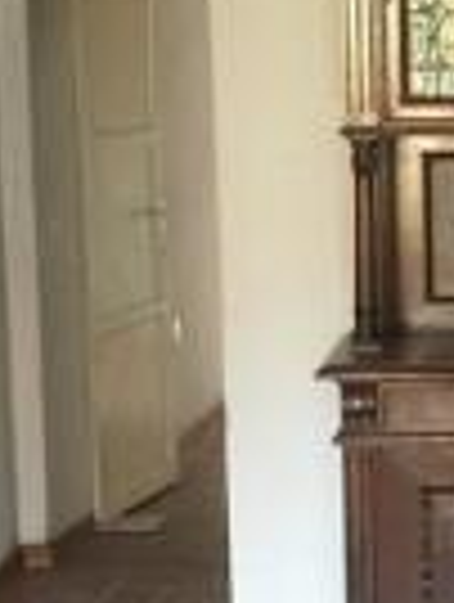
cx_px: 650
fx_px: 2196
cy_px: 376
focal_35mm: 126
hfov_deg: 11.4
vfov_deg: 15.6
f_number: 2.2
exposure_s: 1/25
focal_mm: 4.15
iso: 200
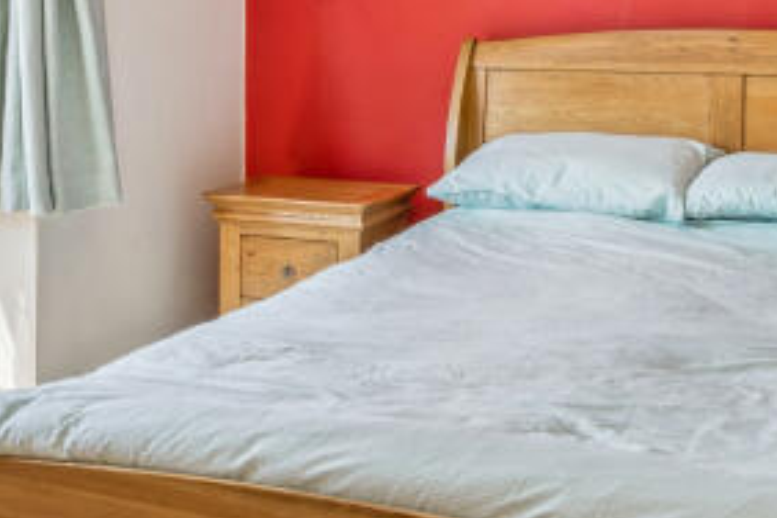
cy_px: 4
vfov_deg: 22.5
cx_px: 460
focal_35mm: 58
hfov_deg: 34.4
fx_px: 1252
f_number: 13
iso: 320
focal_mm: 16
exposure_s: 1/6
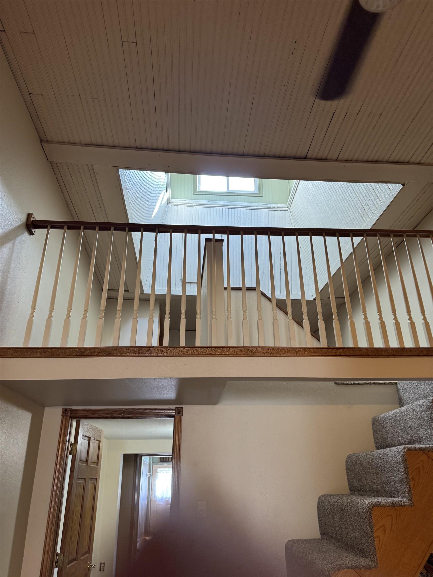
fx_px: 400
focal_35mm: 24
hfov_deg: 56.8
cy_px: 288
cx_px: 216
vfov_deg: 71.6
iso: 200
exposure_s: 1/60
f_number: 1.78
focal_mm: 6.76
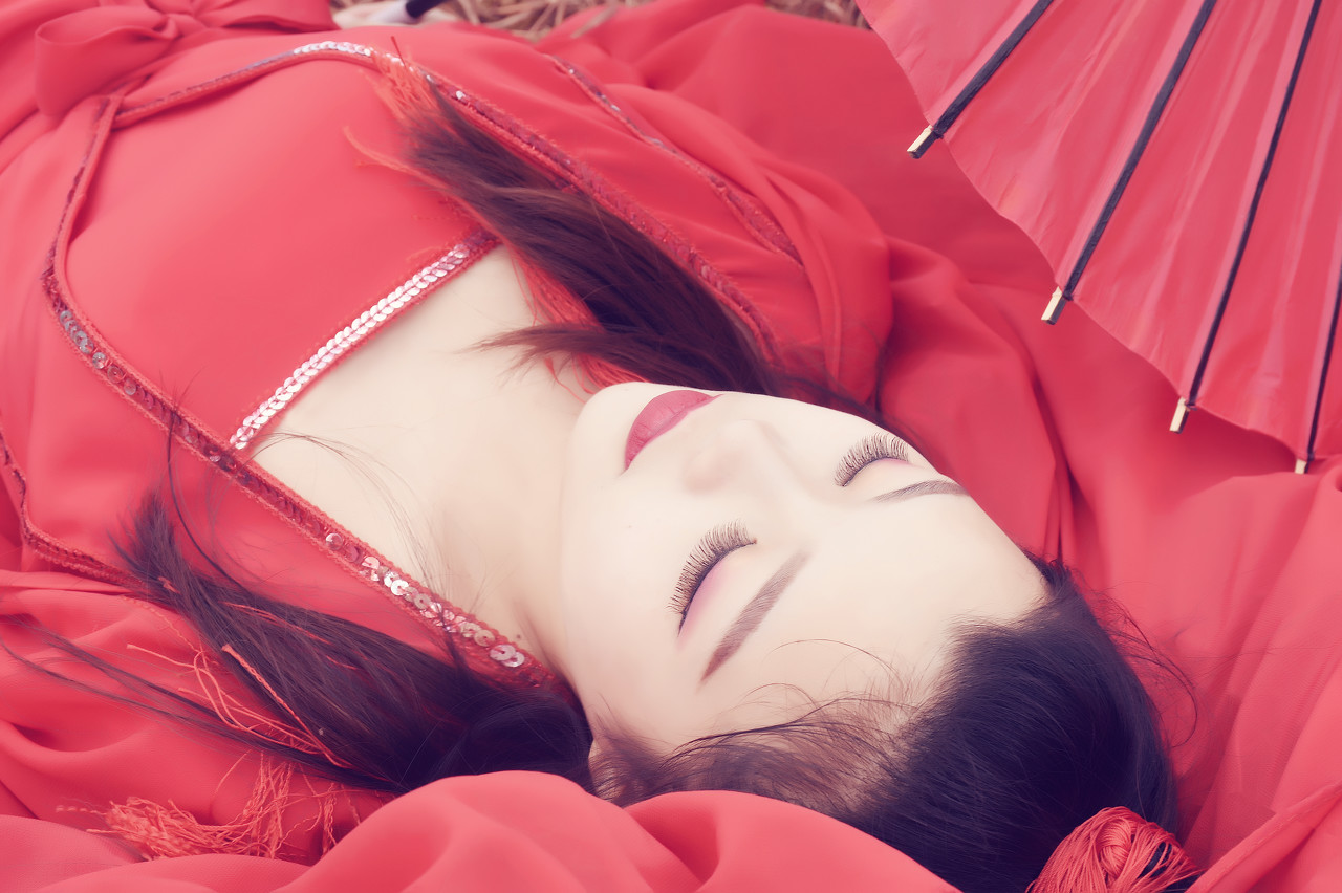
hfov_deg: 29.9
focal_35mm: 68
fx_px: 2515
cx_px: 671
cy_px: 446
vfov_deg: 20.1
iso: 100
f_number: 9
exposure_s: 1/50
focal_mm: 45
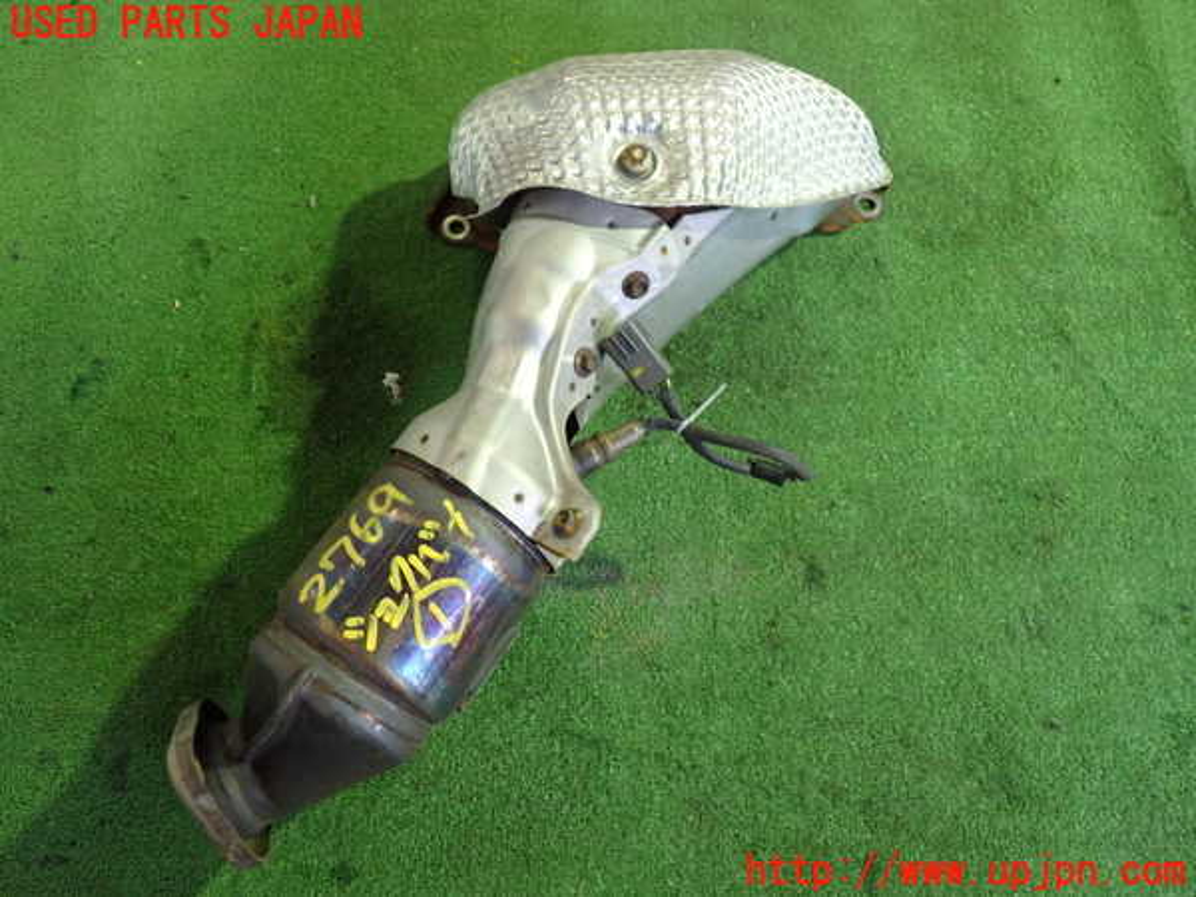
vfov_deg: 46.8
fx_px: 1037
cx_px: 598
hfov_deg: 60.0
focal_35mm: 30
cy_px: 448
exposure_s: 1/30
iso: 400
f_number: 2.3
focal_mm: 5.4
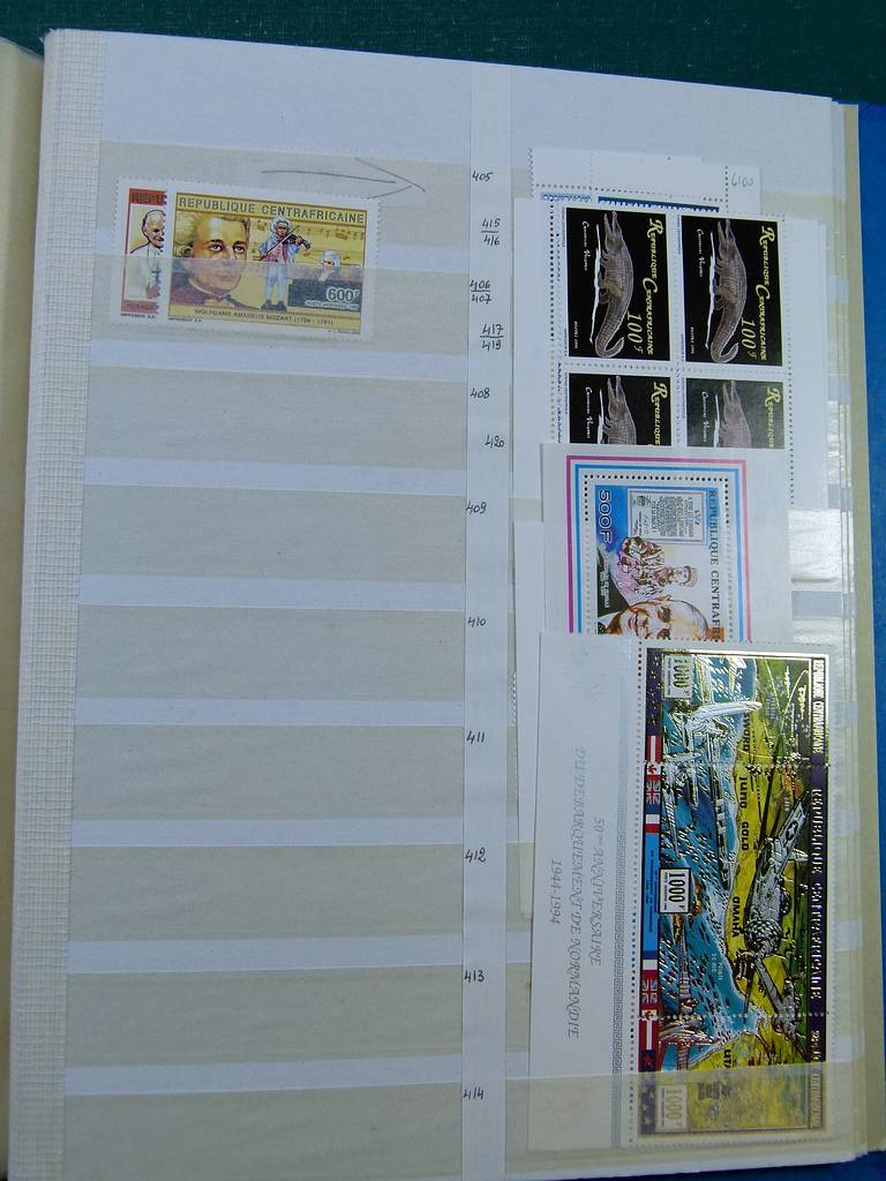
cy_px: 590
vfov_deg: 51.4
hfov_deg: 39.7
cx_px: 443
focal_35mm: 36
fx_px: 1229
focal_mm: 6.5
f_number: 4
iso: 100
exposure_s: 1/160
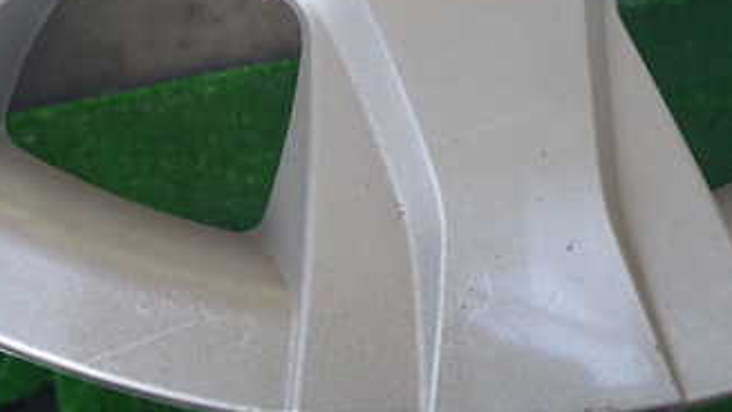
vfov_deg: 22.9
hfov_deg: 41.3
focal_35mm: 50
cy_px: -11
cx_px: 325
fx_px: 971
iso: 100
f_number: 2.8
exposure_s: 1/60
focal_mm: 4.5
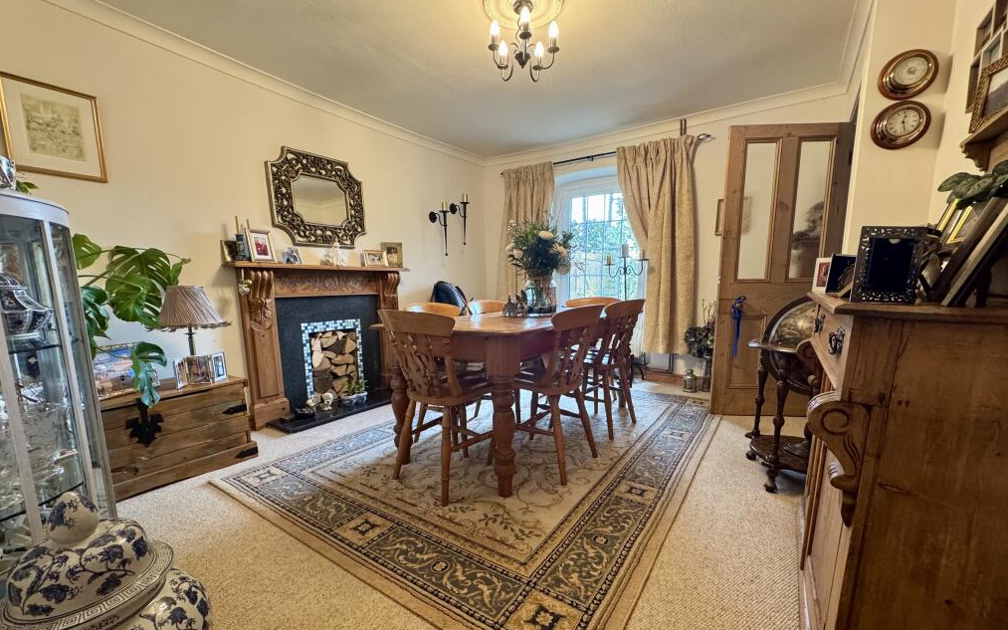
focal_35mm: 15
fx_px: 412
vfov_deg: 74.6
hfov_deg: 101.5
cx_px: 505
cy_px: 346
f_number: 2.2
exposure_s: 1/50
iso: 320
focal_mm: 2.22
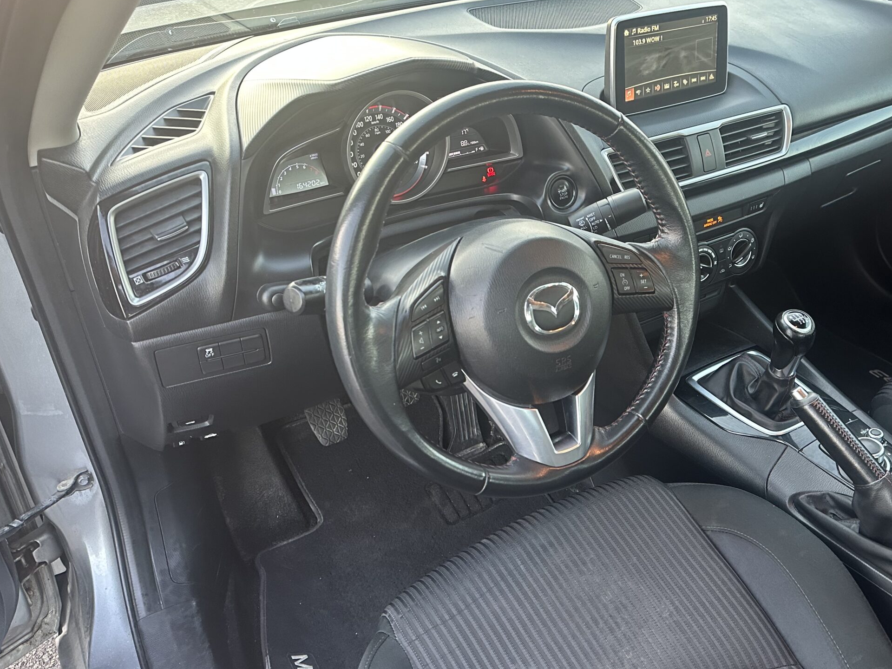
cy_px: 328
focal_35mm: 32
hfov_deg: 55.7
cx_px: 588
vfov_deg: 44.2
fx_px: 825
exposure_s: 1/60
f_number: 1.78
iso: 500
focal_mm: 6.86
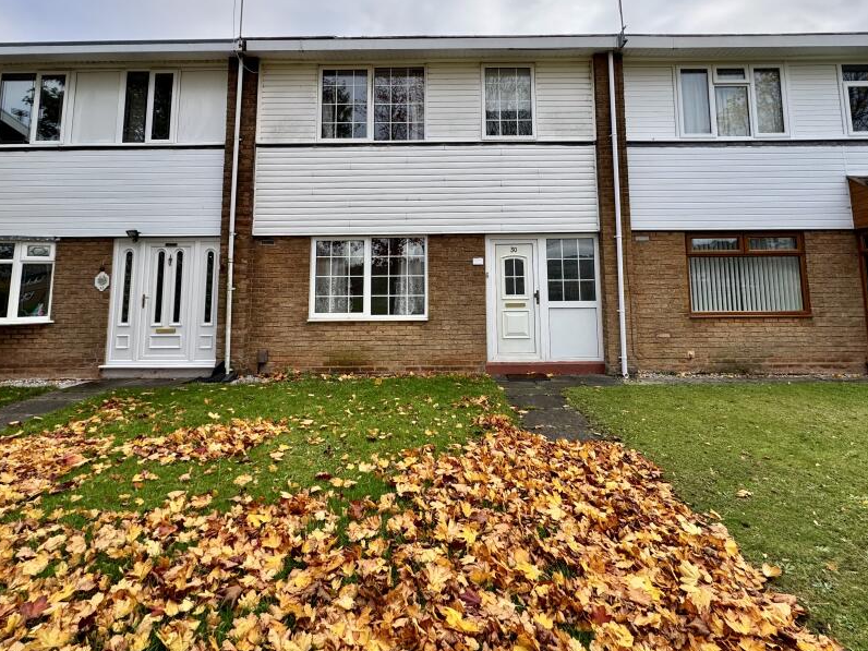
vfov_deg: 70.3
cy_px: 239
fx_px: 451
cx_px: 448
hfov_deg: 87.7
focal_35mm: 18
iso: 40
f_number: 2.2
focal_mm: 2.22
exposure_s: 1/109
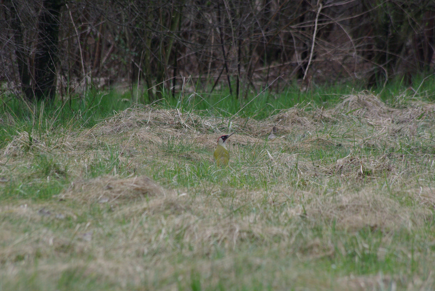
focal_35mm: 450
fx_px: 5443
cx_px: 218
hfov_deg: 4.6
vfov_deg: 3.1
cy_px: 146
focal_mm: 300
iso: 800
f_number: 9.5
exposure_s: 1/750
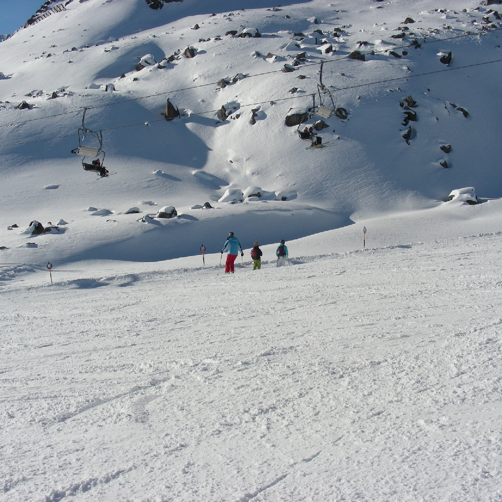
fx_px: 738
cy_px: 250
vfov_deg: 37.6
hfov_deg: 37.6
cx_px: 245
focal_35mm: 45
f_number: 5.6
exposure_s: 1/597
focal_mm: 6.3
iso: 50
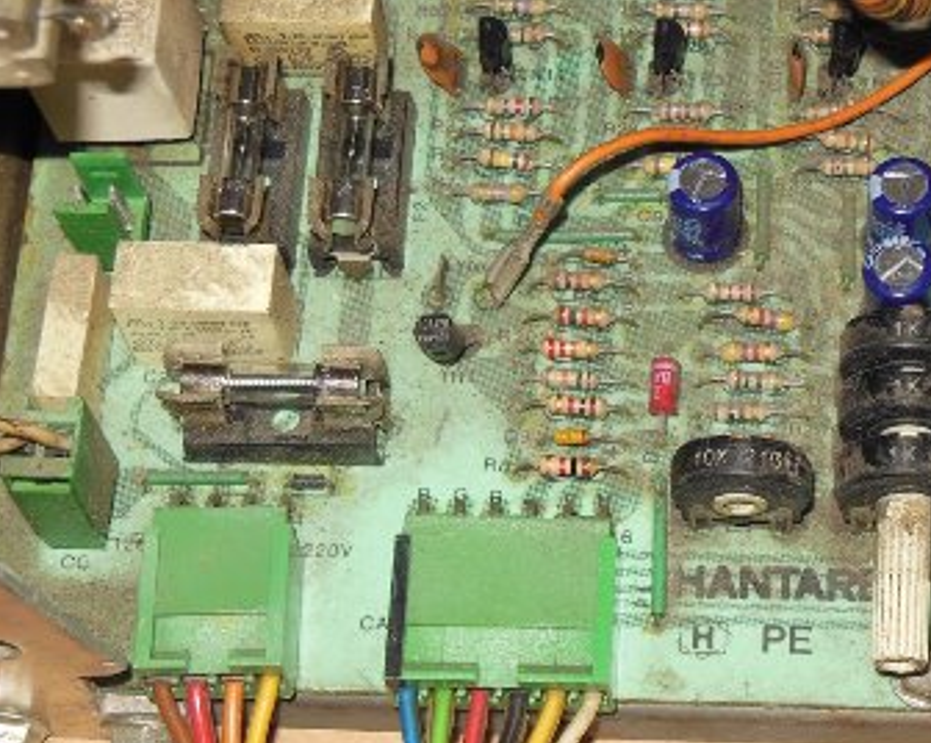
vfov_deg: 17.8
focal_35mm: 86
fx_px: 2367
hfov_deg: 22.2
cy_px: 330
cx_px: 510
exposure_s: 1/60
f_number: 8.6
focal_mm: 11.7
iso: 200
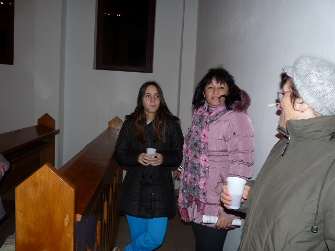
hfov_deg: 65.3
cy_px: 126
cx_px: 168
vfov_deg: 51.4
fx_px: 261
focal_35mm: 27
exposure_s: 1/60
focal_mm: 4.8
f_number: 2.8
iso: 100
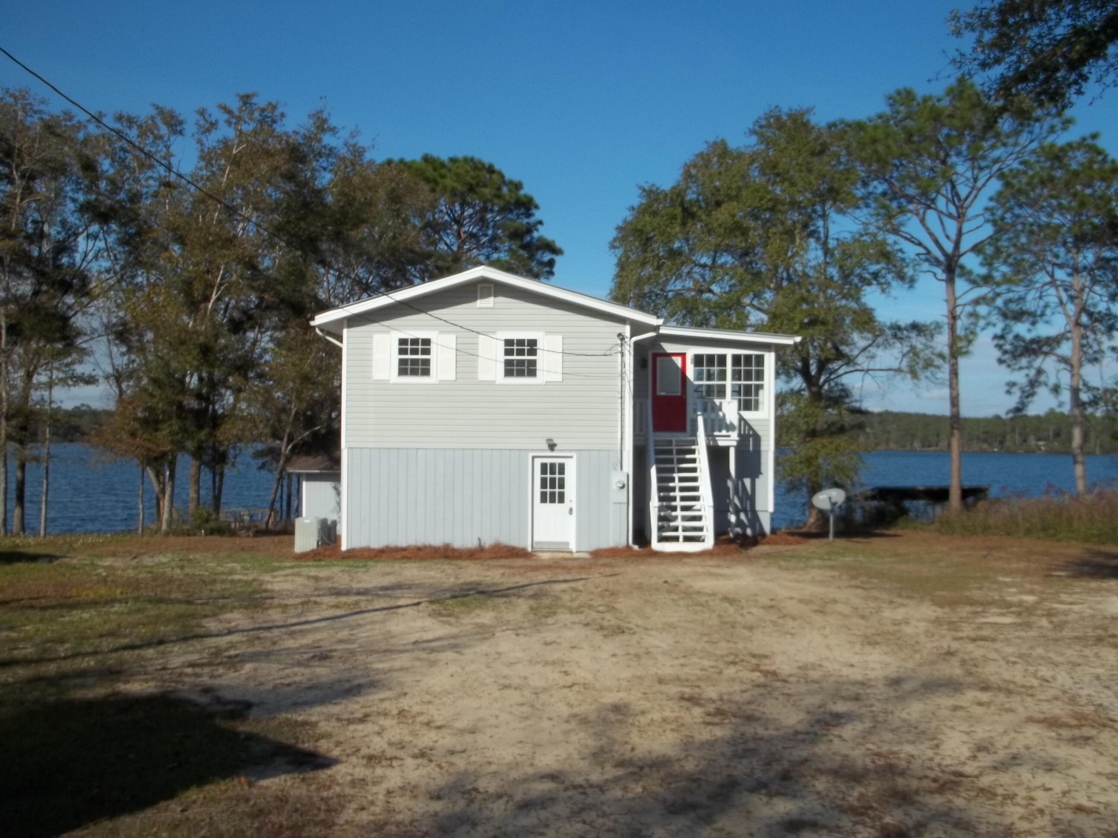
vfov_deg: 42.9
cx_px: 559
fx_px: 1066
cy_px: 419
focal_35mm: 33
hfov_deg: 55.4
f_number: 8
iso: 64
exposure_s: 1/250
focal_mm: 5.9
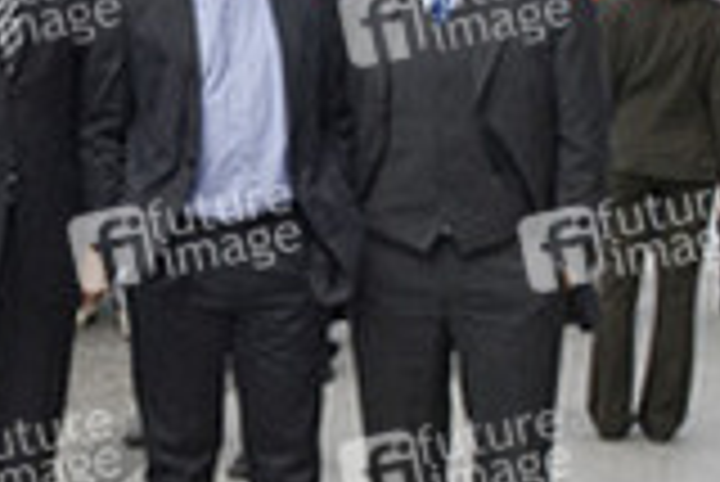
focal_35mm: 84
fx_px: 1681
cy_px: 126
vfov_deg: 16.2
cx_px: 58
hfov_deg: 23.5
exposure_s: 1/125
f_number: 6.3
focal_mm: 20
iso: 200
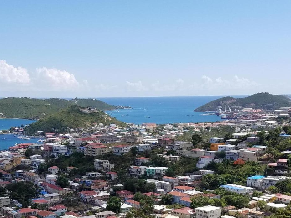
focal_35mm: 56
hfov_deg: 34.0
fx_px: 471
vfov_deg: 24.9
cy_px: 214
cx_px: 95
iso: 50
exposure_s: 1/2824
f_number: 1.7
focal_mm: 4.2
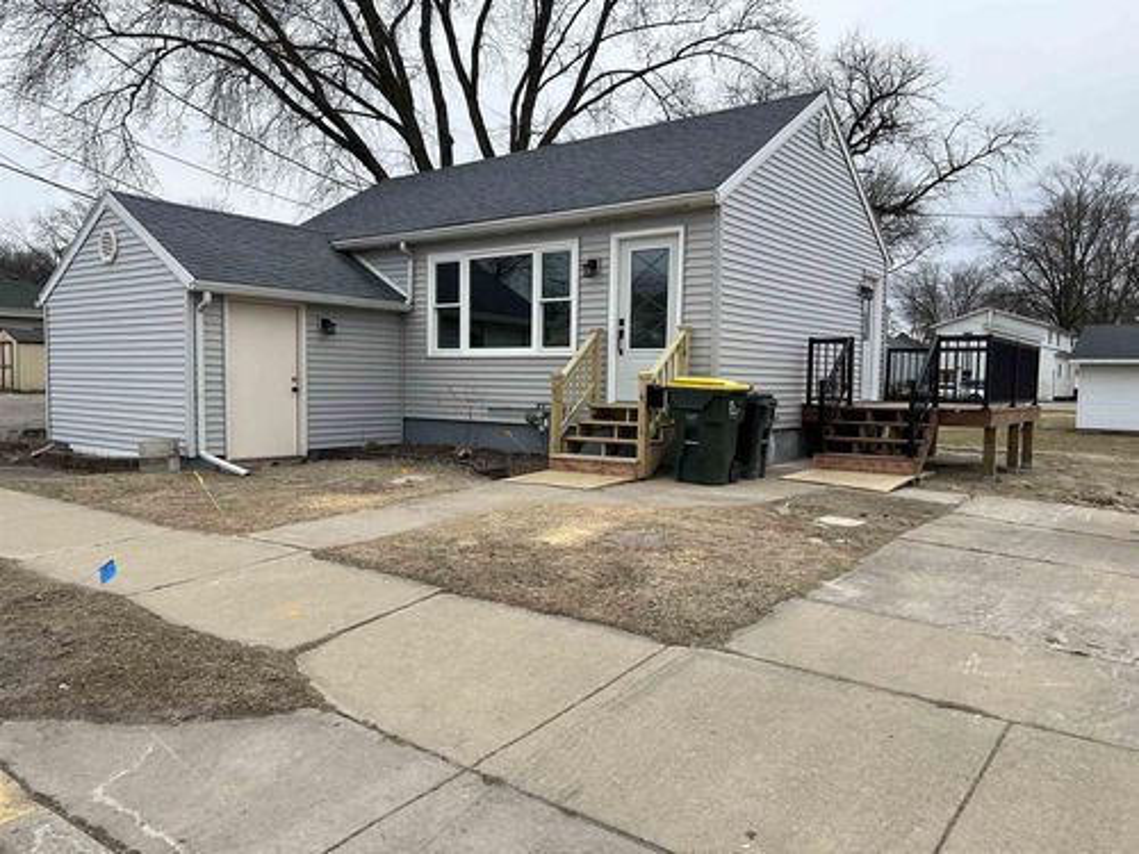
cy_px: 427
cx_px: 570
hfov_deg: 67.3
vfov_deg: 53.1
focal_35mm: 26
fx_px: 856
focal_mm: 5.7
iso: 50
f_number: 1.5
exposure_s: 1/1449
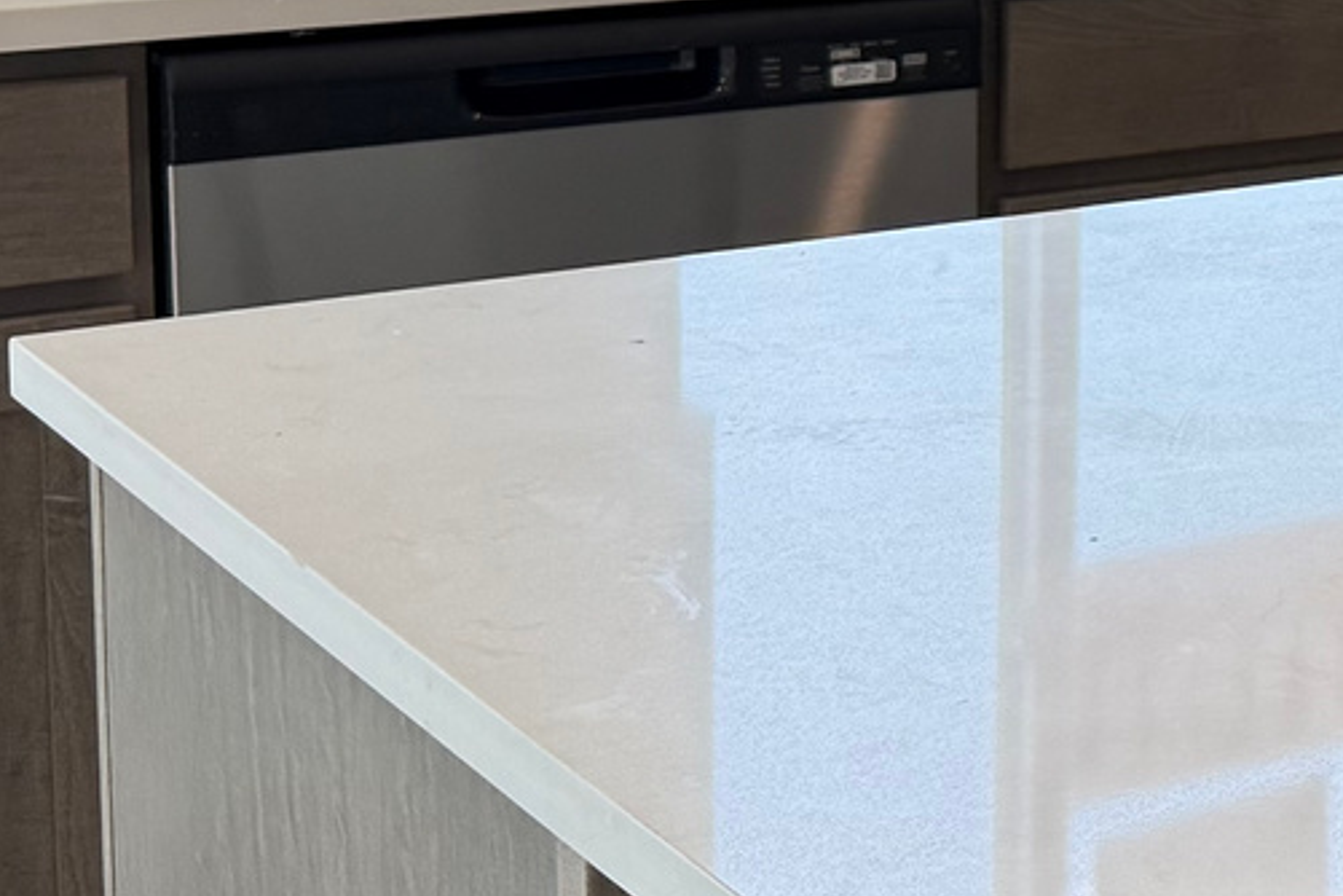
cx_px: 2273
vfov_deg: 13.2
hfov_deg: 17.1
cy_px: -46
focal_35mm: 102
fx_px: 3805
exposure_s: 1/230
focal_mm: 6.76
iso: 125
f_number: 1.78
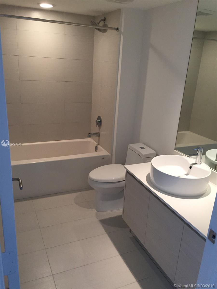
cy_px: 144
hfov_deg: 48.2
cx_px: 108
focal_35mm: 29
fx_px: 242
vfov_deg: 61.7
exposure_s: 1/30
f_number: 2.2
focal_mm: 4.15
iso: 50
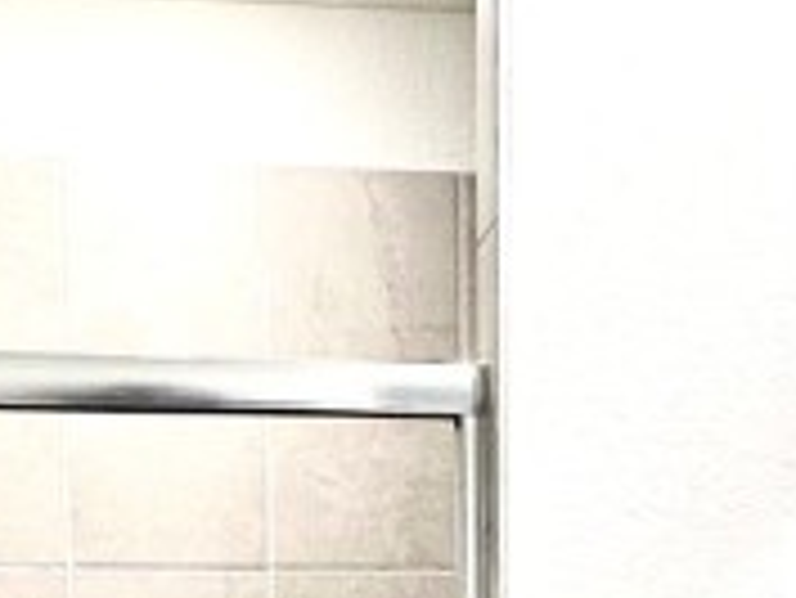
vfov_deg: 16.7
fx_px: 1864
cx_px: 441
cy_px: 881
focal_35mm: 81
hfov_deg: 24.1
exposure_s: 1/120
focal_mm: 2.22
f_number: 2.2
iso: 125
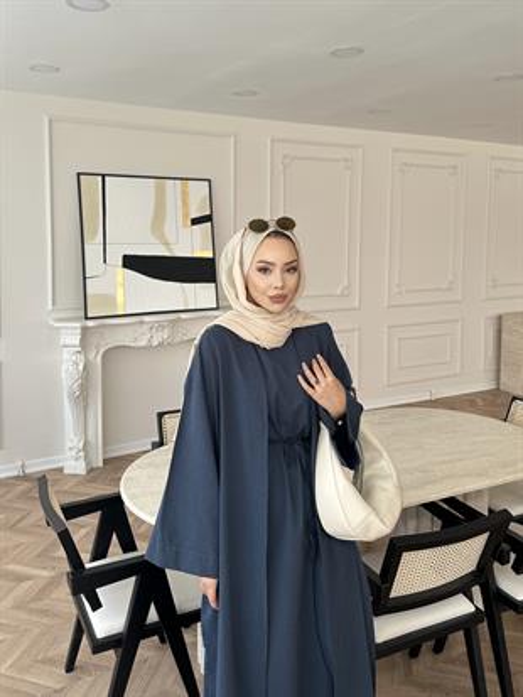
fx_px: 483
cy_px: 348
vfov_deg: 71.6
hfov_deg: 56.8
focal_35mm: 24
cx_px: 262
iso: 64
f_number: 1.78
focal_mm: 6.86
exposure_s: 1/121
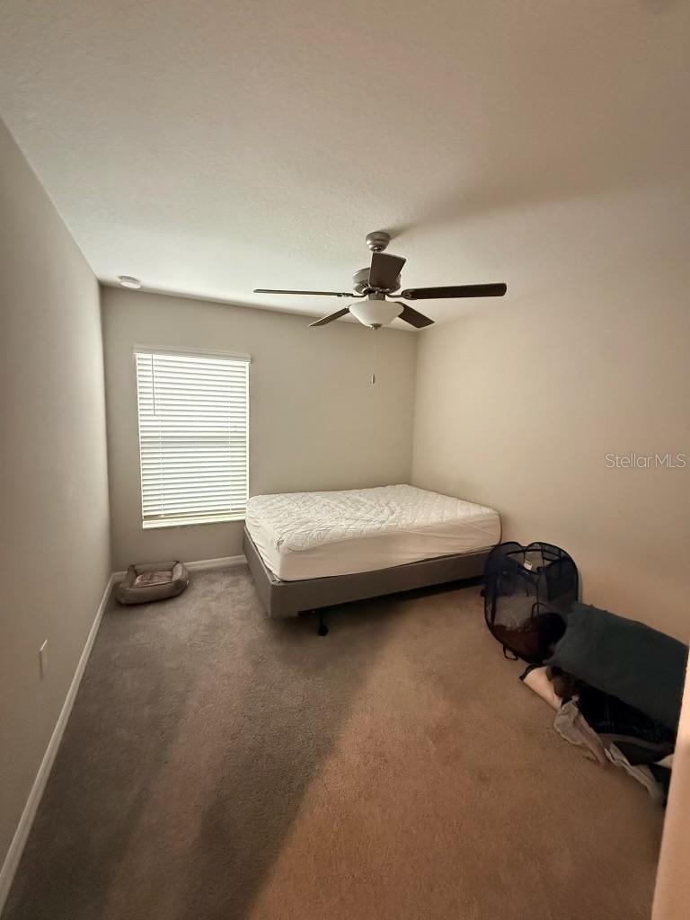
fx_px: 372
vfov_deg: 102.1
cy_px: 460
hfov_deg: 85.7
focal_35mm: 14
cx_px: 345
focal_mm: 2.22
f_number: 2.2
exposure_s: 1/60
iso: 1000
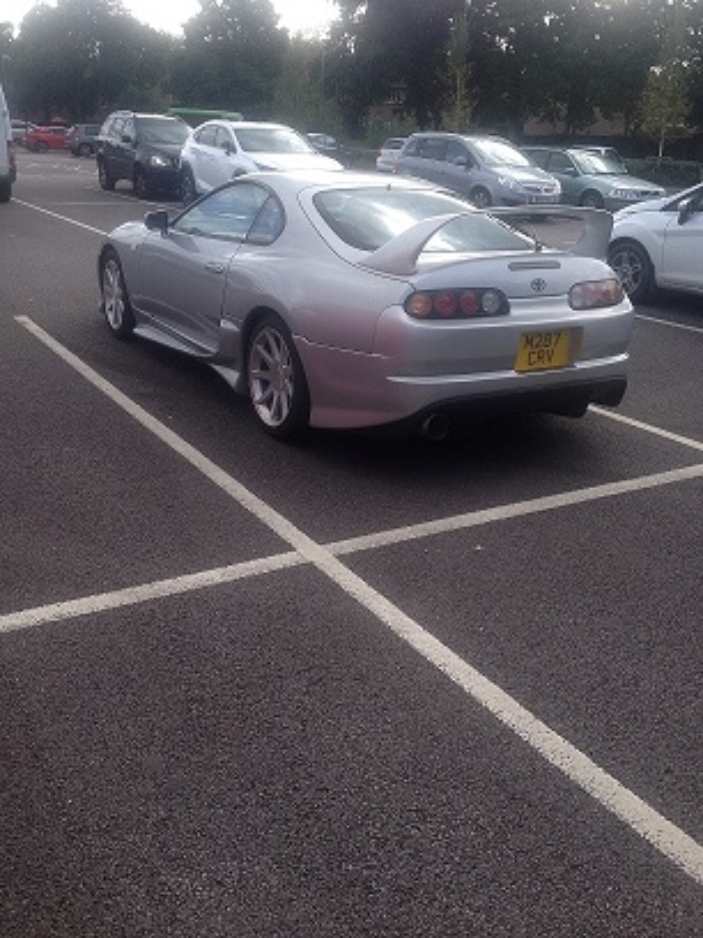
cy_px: 469
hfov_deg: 40.7
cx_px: 352
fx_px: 948
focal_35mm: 35
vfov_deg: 52.6
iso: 50
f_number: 2.4
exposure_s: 1/762
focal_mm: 4.28
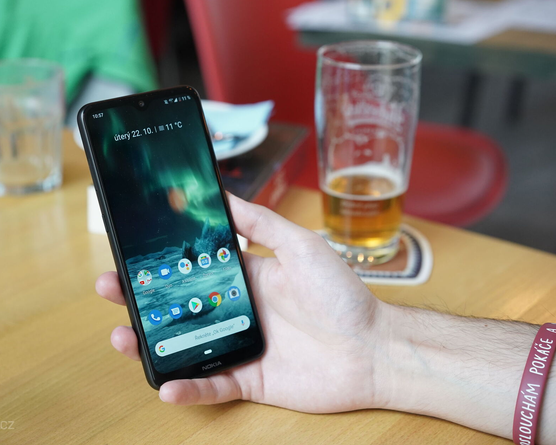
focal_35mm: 63
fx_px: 1037
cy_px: 219
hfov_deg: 30.0
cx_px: 228
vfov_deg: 24.2
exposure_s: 1/160
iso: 2500
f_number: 4
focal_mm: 55
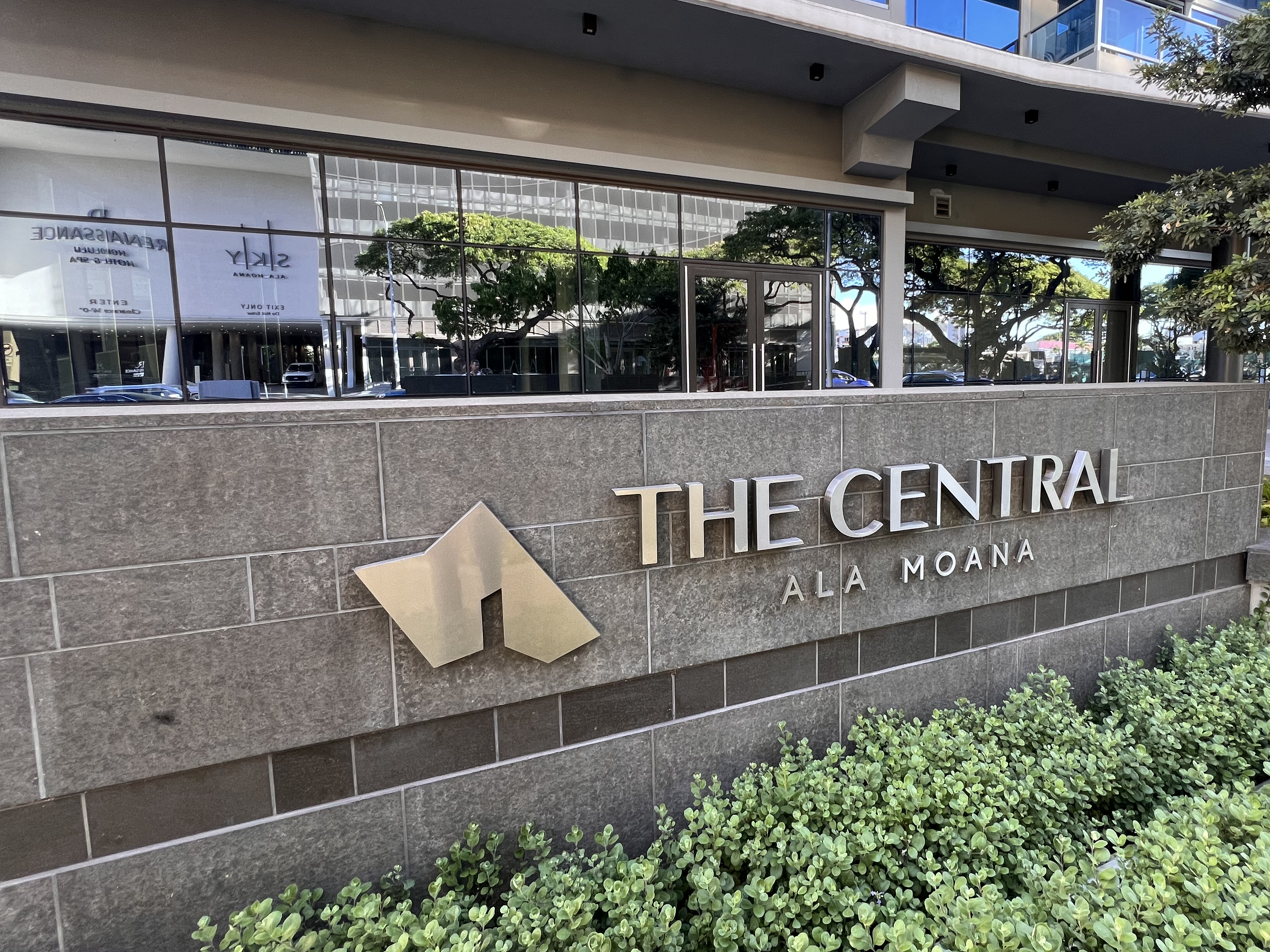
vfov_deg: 77.8
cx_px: 761
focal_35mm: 16
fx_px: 587
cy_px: 425
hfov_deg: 93.3
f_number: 1.8
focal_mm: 1.57
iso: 80
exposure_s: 1/99
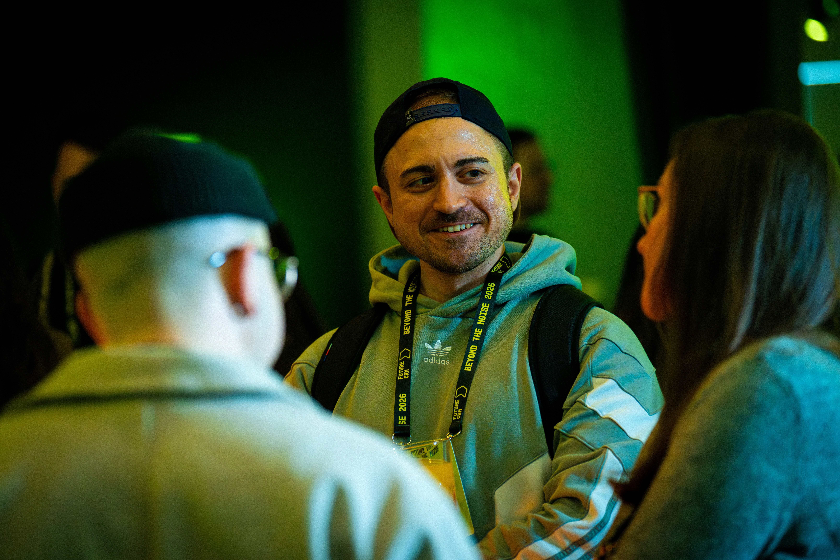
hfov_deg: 18.4
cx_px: 420
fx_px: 2590
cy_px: 280
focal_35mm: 111
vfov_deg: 12.3
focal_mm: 111
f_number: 2.8
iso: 6400
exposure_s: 1/100
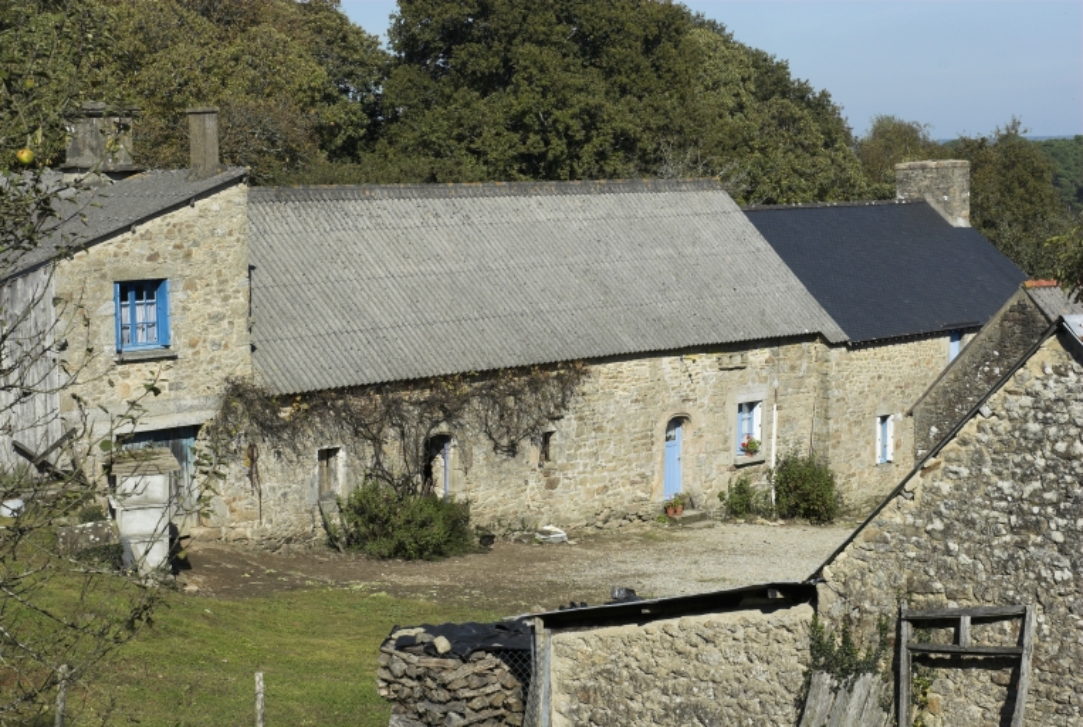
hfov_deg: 25.9
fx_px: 2351
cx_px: 542
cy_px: 364
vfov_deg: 17.6
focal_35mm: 78
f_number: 11
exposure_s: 1/160
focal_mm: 52
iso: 100
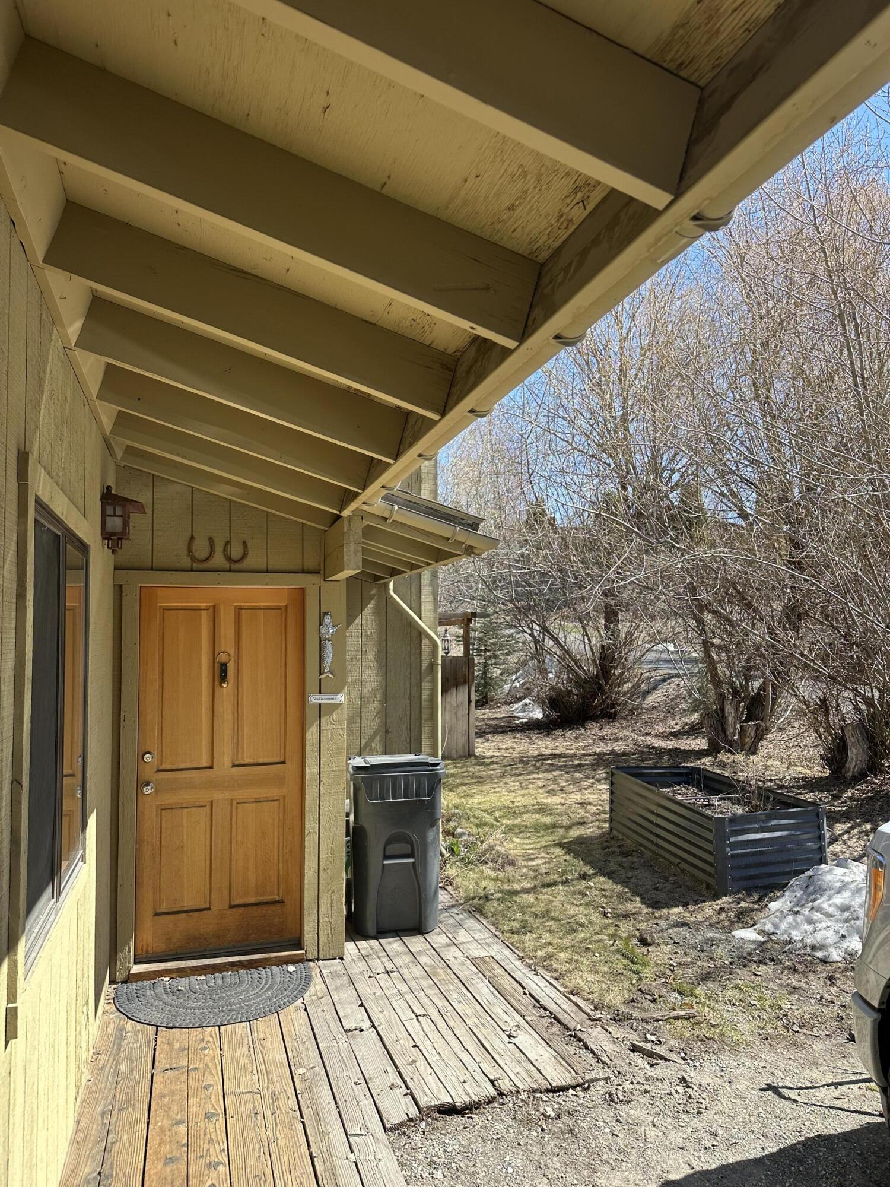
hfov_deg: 56.8
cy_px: 594
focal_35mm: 24
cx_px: 445
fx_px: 823
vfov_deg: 71.6
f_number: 1.78
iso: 80
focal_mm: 6.86
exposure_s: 1/1374
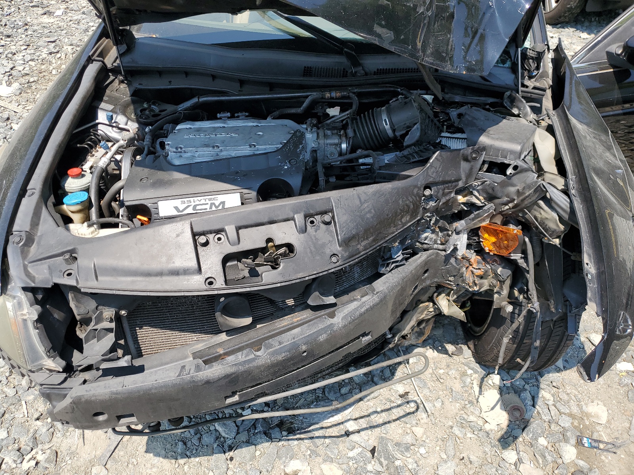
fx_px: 476
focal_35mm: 26
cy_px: 238
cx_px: 317
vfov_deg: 53.1
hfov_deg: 67.3
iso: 50
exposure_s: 1/1667
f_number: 1.5
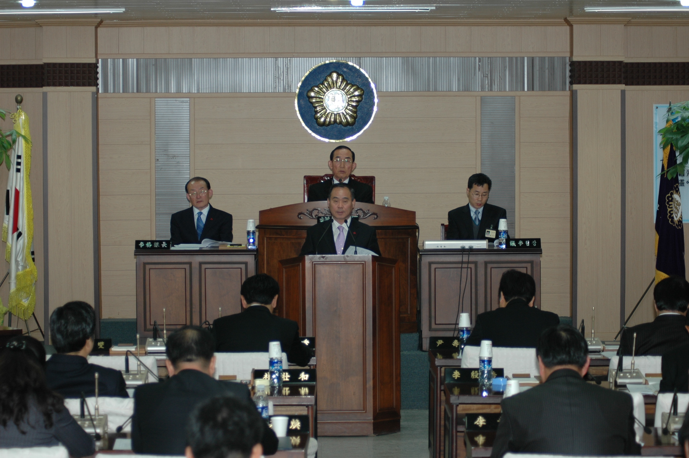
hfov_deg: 19.5
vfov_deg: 13.0
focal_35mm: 105
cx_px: 344
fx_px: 2007
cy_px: 229
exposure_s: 1/60
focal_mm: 70
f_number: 4.5
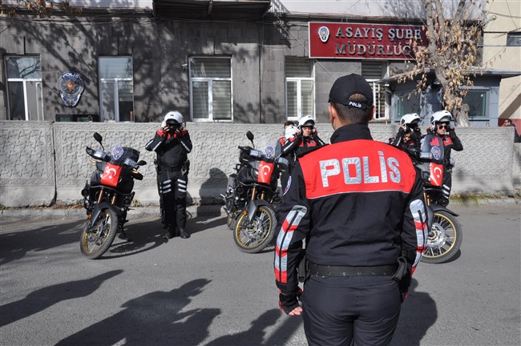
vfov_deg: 41.6
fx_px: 455
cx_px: 260
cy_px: 173
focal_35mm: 32
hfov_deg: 59.5
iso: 500
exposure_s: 1/500
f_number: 11
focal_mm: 21
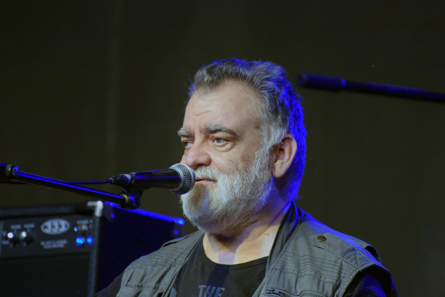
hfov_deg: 4.6
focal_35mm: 450
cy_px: 148
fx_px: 5562
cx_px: 222
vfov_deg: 3.1
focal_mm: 300
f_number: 5.6
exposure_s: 1/125
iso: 1600
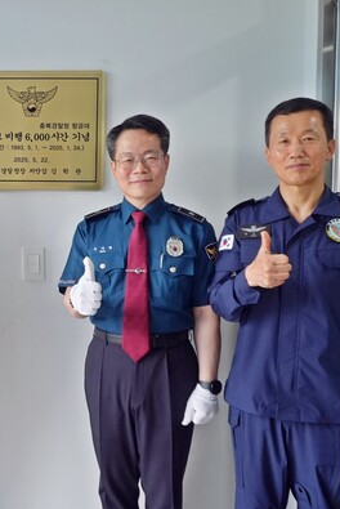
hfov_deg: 30.8
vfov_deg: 47.4
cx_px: 15
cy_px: 256
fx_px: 580
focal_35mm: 41
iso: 1000
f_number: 4
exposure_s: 1/160
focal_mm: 18
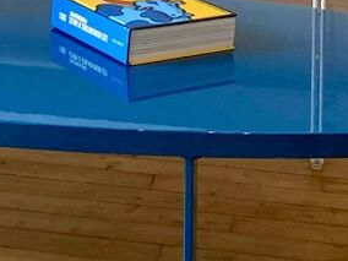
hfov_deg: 16.6
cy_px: -228
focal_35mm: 117
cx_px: 39
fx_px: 1176
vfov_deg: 11.6
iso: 125
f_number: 1.8
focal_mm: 4.25
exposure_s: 1/89
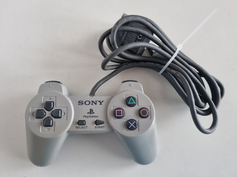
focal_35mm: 26
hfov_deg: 67.3
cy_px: 88
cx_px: 118
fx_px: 178
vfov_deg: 53.1
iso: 200
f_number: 1.8
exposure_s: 1/50
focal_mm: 5.4
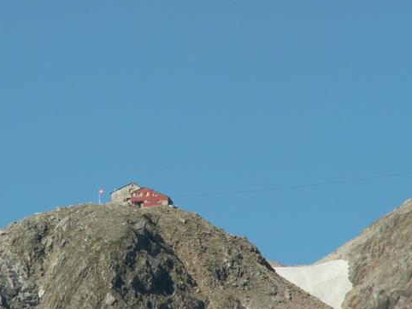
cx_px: 161
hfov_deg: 4.1
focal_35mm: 483
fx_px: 5752
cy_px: 198
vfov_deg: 3.1
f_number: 7.1
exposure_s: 1/250
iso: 50
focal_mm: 60.32
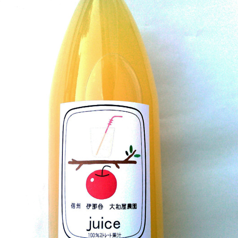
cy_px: 137
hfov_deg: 39.2
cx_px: 111
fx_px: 334
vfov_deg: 39.1
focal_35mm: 43
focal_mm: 4
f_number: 2.4
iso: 100
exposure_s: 1/180
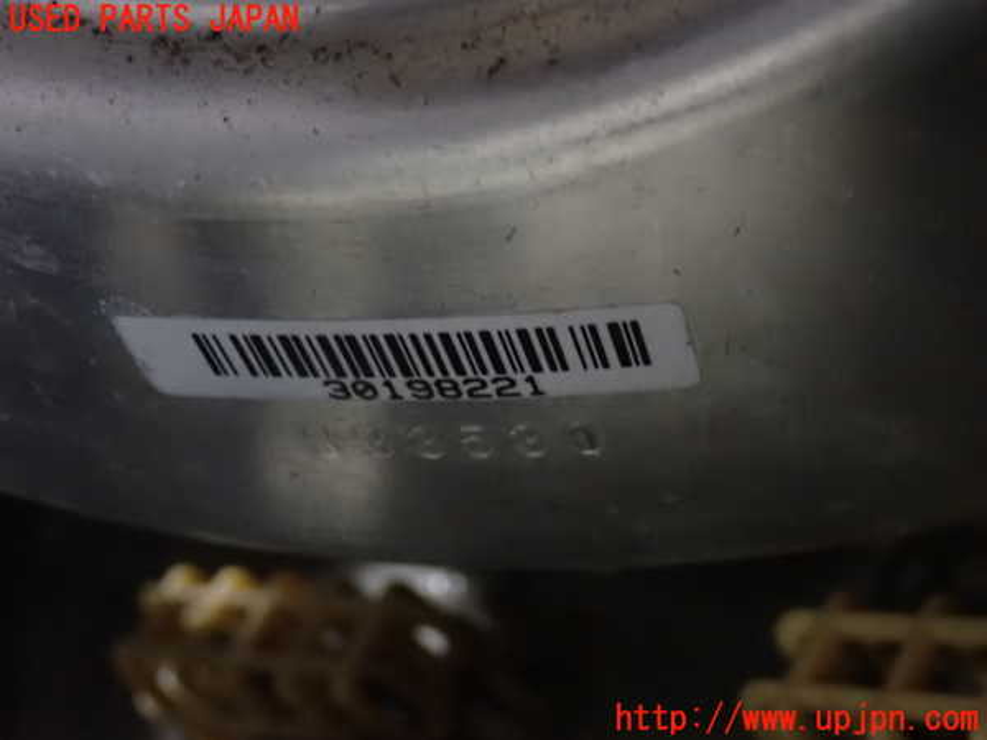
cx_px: 494
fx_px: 2195
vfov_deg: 19.1
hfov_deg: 25.3
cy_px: 370
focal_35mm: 77
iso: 1600
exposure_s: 1/6
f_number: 4.1
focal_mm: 13.65
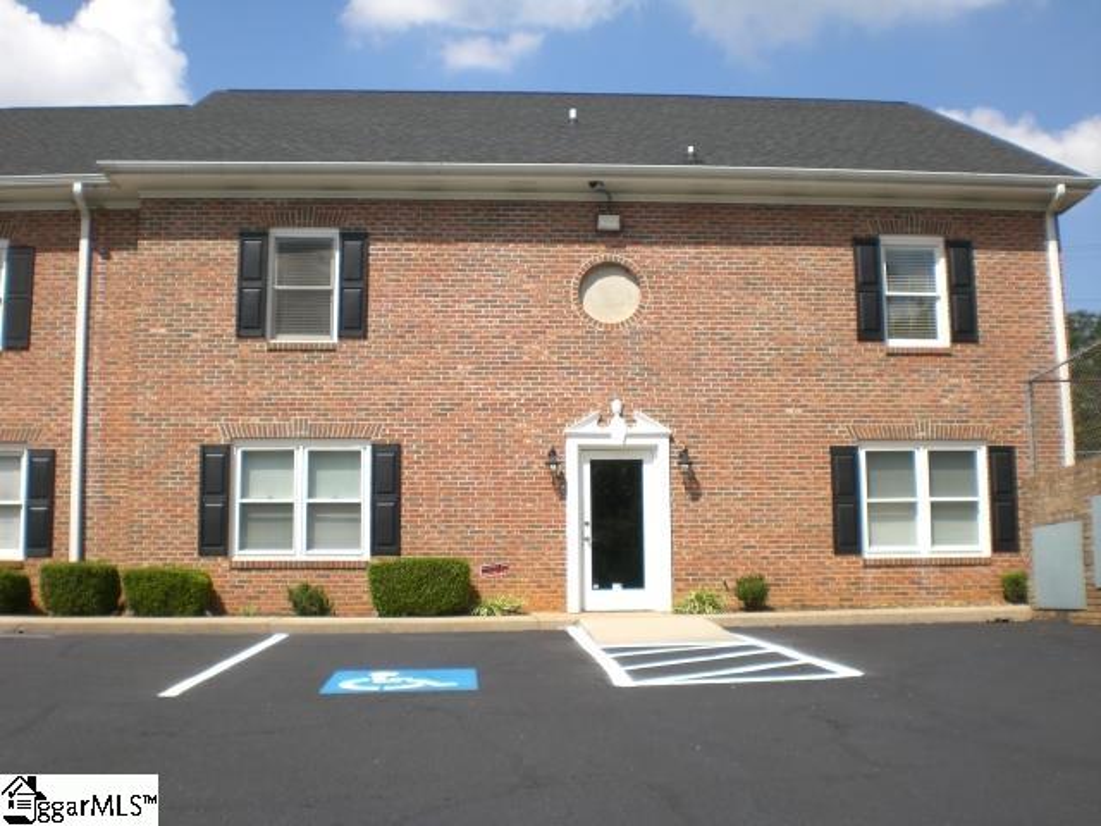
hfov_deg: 49.0
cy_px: 413
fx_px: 1209
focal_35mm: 38
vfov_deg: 37.7
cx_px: 550
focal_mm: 6.3
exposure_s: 1/400
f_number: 4.4
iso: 50
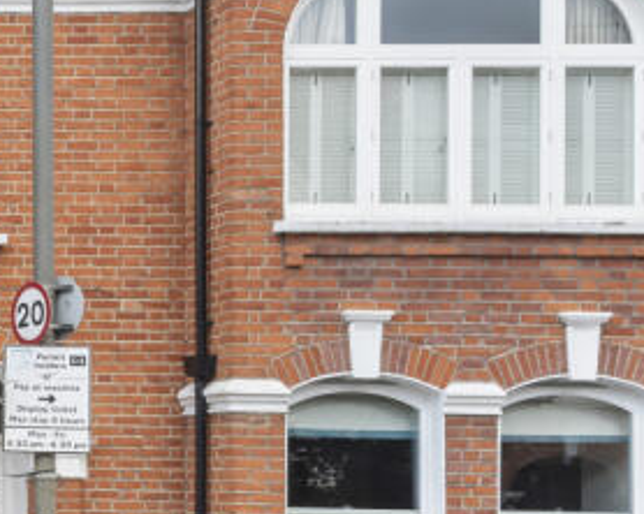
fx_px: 1581
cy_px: 150
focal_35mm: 83
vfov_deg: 18.4
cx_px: -461
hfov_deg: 18.7
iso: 360
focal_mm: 24
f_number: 10
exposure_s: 1/320
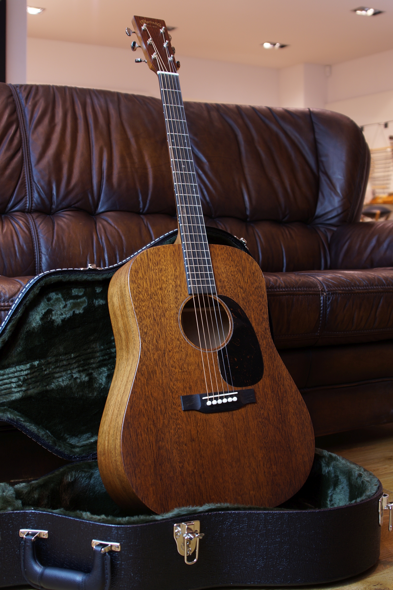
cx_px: 196
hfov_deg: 29.9
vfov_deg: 43.6
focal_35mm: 45
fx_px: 737
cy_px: 295
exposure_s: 1/4
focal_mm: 30
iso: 100
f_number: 4.5
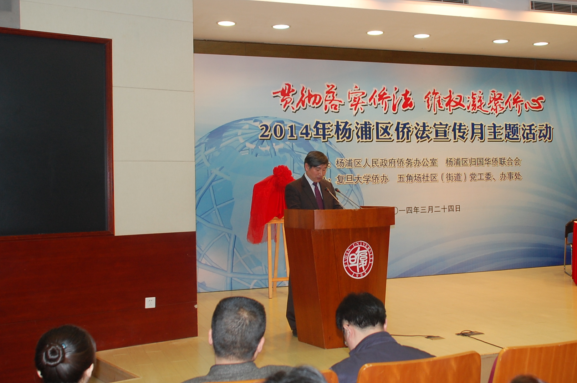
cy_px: 178
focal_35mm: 46
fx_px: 736
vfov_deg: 29.1
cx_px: 326
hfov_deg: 42.7
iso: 400
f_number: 3.8
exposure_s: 1/60
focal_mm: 22
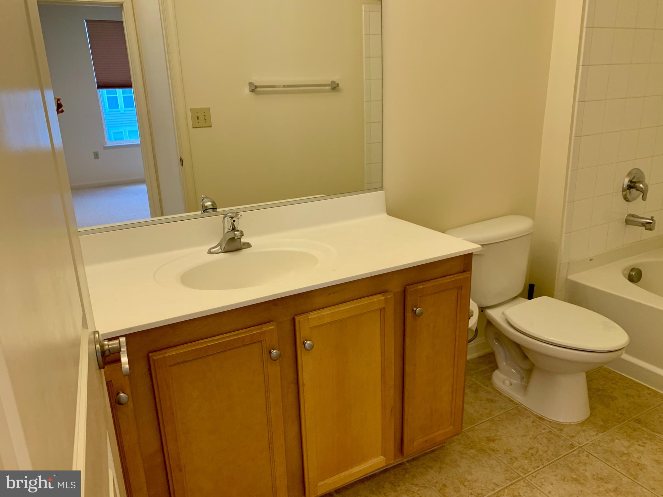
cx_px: 332
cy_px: 248
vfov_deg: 53.1
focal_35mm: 26
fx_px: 498
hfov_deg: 67.3
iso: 80
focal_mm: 4.25
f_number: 1.8
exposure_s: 1/60
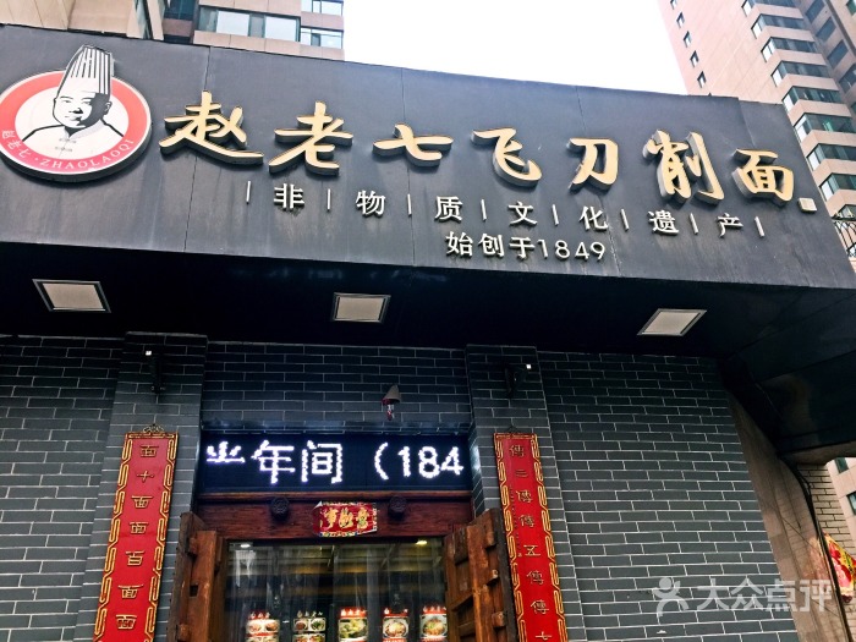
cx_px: 428
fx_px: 717
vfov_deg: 48.2
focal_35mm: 29
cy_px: 321
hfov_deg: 61.7
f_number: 2.2
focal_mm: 4.15
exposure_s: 1/33
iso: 32
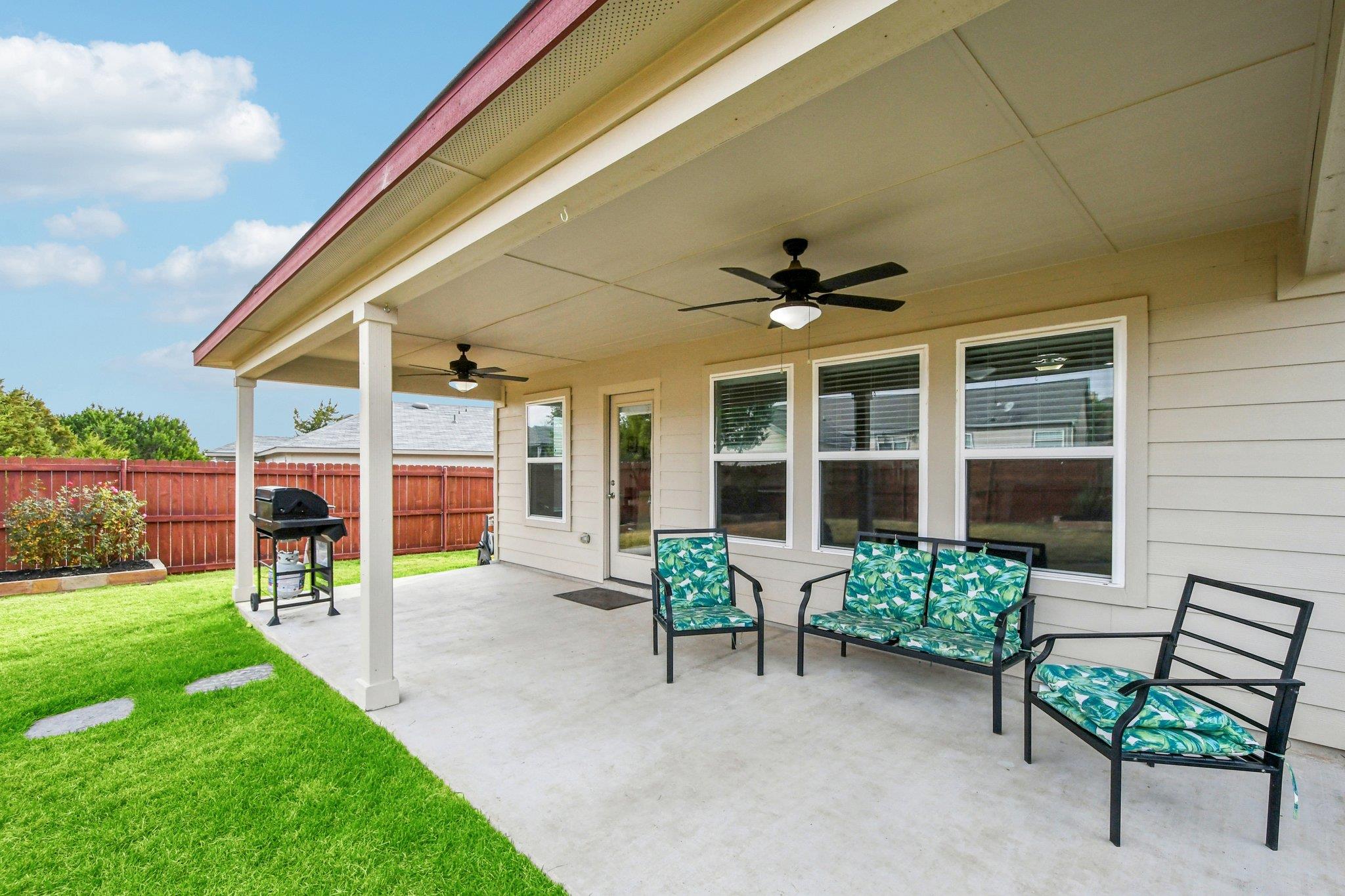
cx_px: 672
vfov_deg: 77.3
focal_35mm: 15
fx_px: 560
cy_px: 448
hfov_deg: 100.4
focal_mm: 10
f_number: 8
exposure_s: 1/320
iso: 400
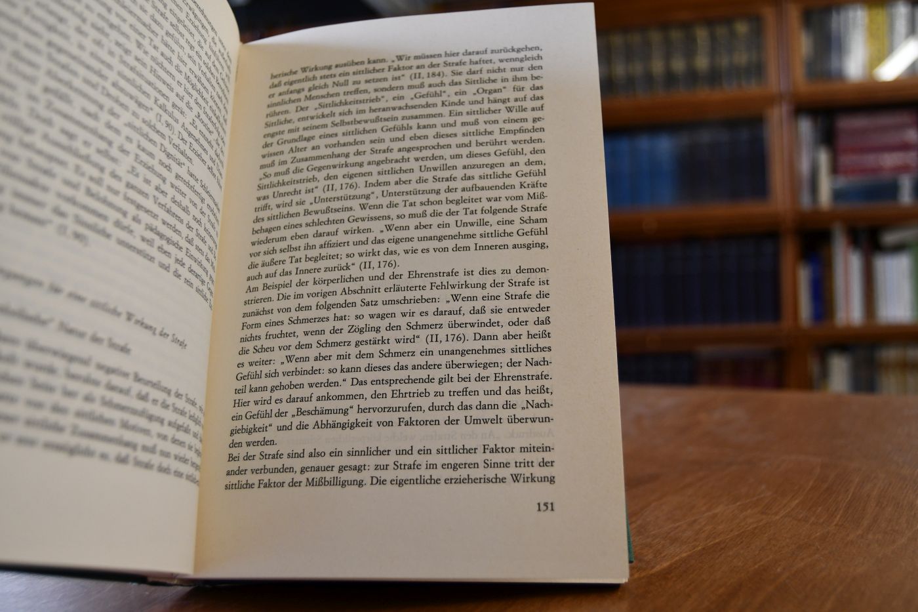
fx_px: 841
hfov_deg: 57.2
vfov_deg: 40.0
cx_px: 459
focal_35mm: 33
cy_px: 306
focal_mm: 22
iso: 800
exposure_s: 1/160
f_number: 3.5
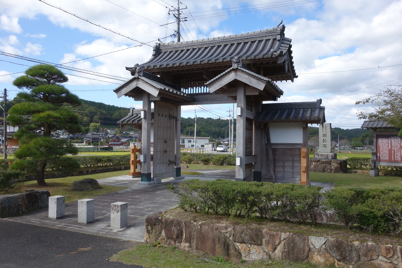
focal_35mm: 28
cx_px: 201
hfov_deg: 65.5
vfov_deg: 46.4
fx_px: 313
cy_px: 134
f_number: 5.6
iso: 125
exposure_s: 1/320
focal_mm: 10.4
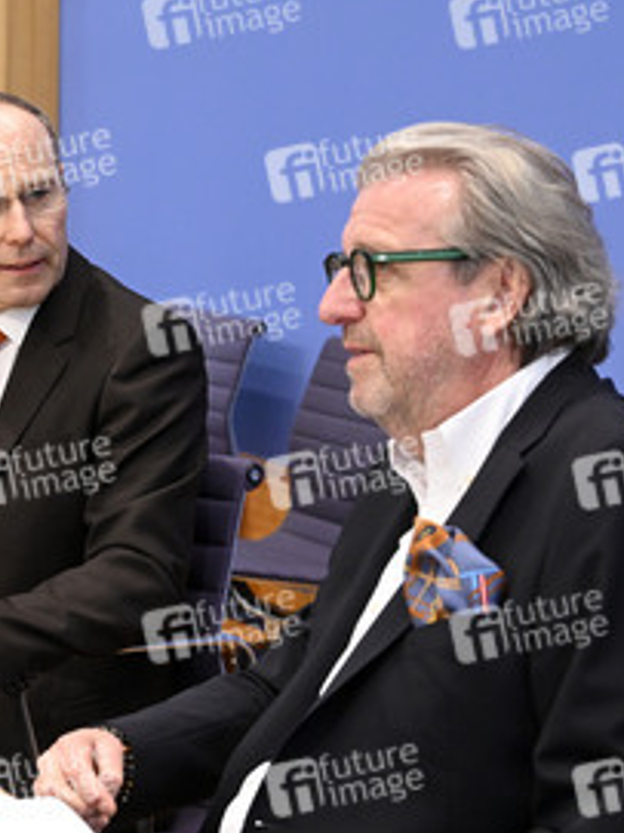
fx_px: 2694
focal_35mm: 112
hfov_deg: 13.0
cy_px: 397
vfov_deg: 17.6
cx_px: -45
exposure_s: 1/320
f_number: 7.1
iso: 5000
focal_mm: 70
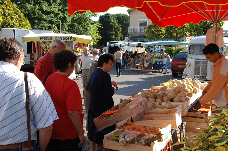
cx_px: 122
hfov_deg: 42.8
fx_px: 291
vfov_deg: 29.1
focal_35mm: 46
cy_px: 87
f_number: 7.6
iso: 400
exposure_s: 1/250
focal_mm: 24
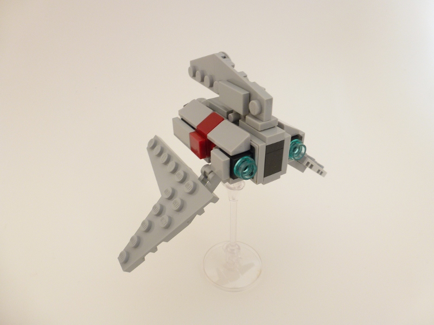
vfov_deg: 56.8
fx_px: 301
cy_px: 162
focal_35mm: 24
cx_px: 217
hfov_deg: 71.6
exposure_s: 1/2
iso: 100
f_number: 4
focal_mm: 4.3
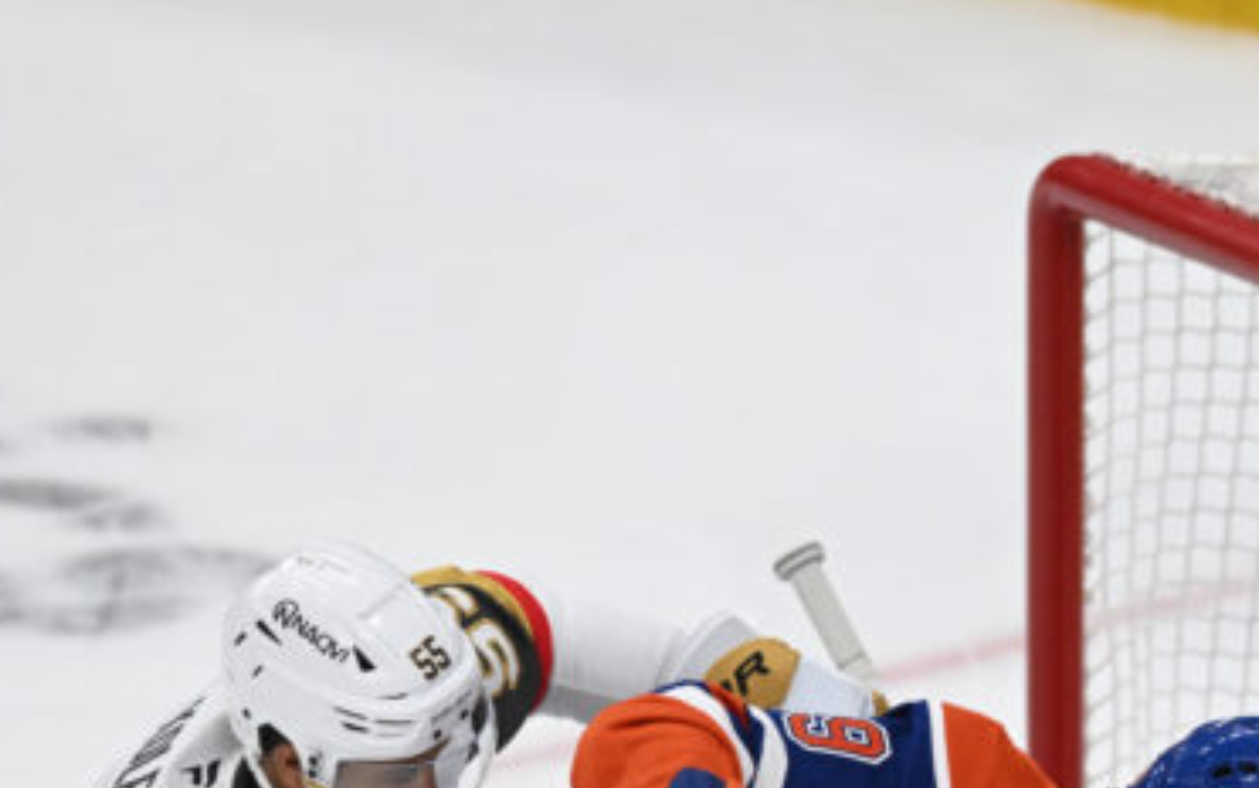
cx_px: 981
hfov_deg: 1.9
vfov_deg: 1.2
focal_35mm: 1124
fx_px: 38572
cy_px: 1089
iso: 1600
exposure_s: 1/1000
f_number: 4.5
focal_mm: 400
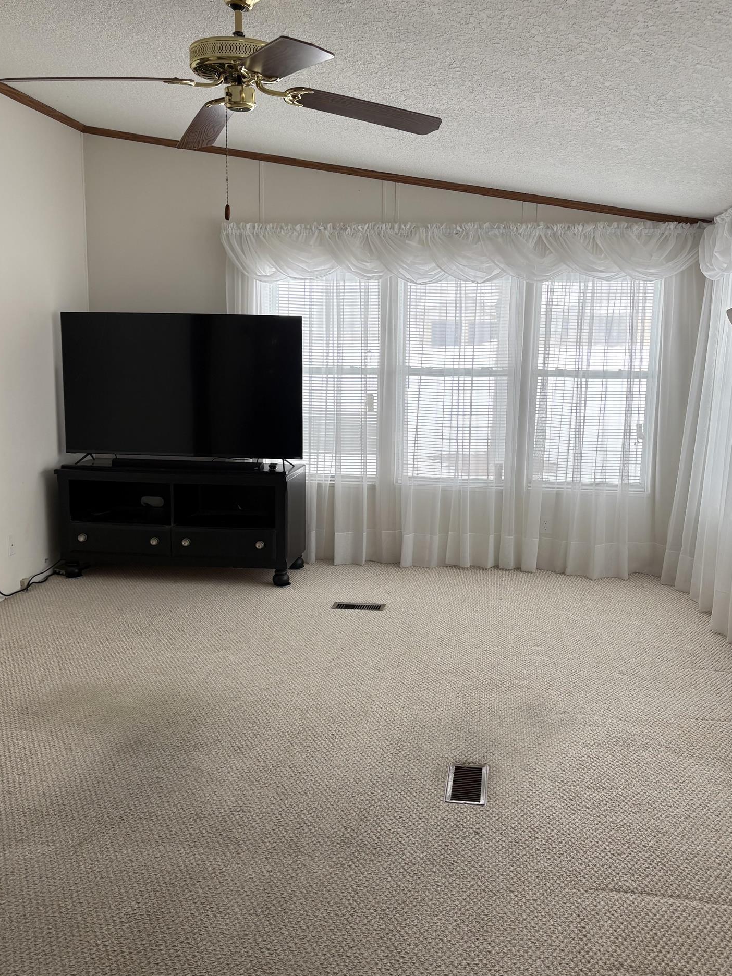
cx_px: 396
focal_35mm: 32
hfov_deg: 44.1
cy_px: 499
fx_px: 902
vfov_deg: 56.8
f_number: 1.6
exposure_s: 1/121
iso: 64
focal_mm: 5.96
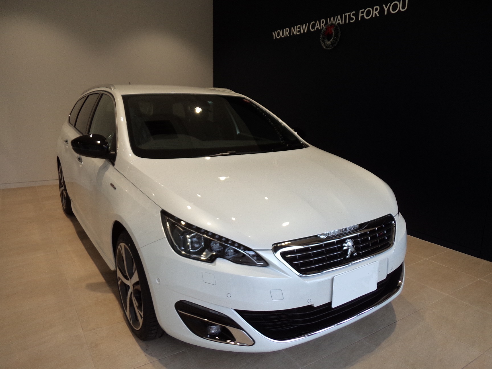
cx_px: 246
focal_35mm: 26
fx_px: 370
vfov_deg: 53.1
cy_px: 184
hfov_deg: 67.3
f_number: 3.3
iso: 100
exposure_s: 1/60
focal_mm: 4.6
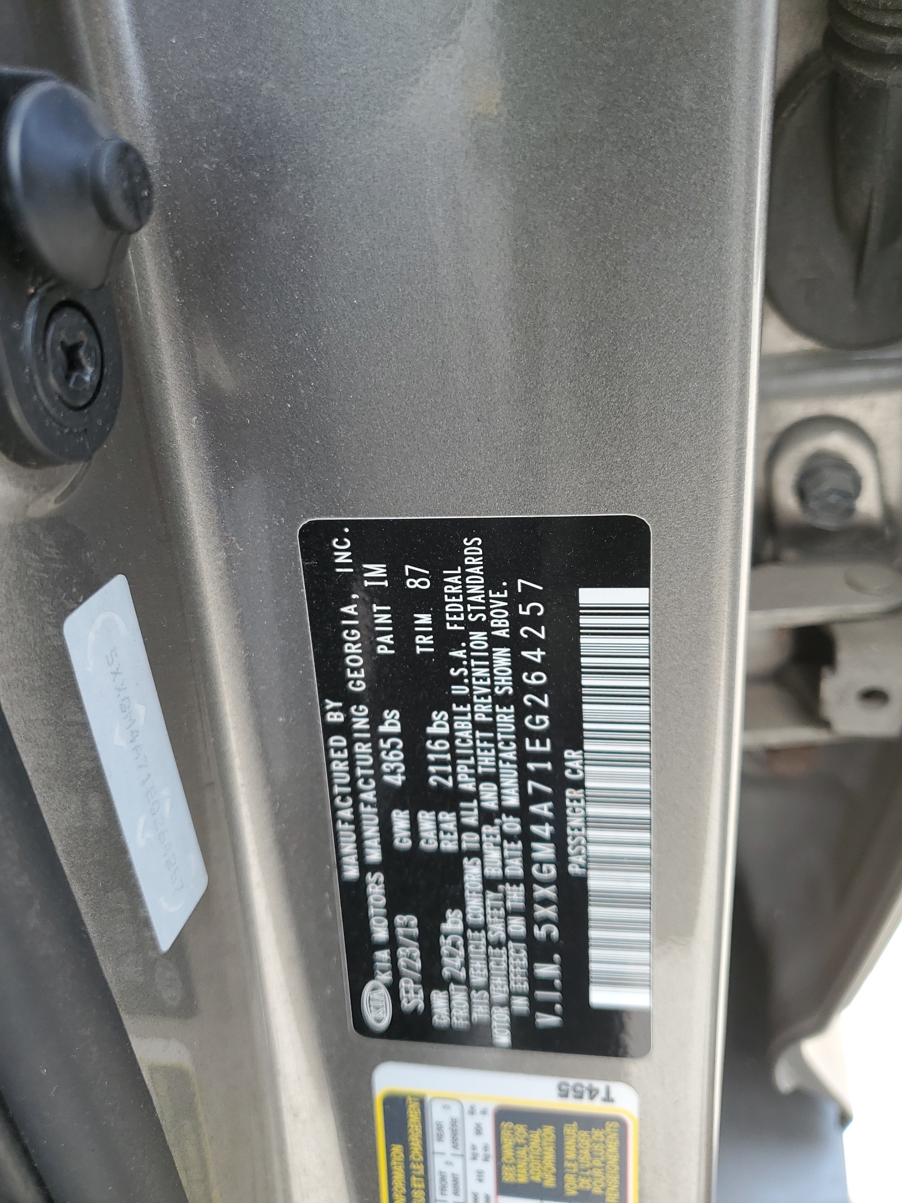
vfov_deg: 67.3
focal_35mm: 26
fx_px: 903
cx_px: 451
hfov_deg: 53.1
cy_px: 602
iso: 50
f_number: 1.5
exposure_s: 1/294
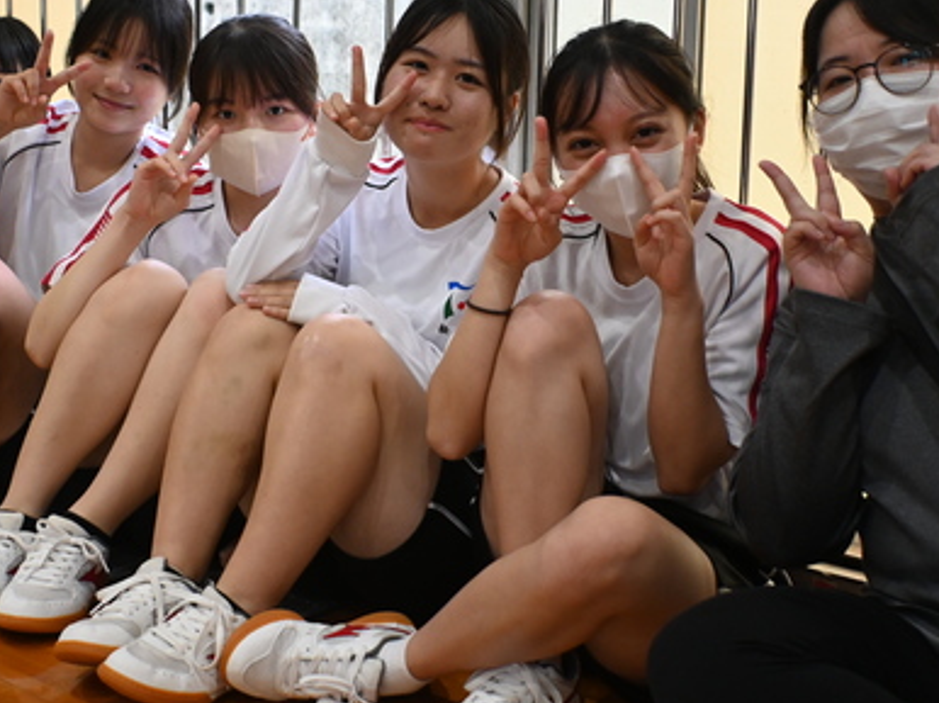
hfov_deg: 32.1
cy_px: 283
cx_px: 328
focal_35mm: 60
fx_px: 1621
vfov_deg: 24.4
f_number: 4
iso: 1250
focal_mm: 25
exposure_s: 1/125
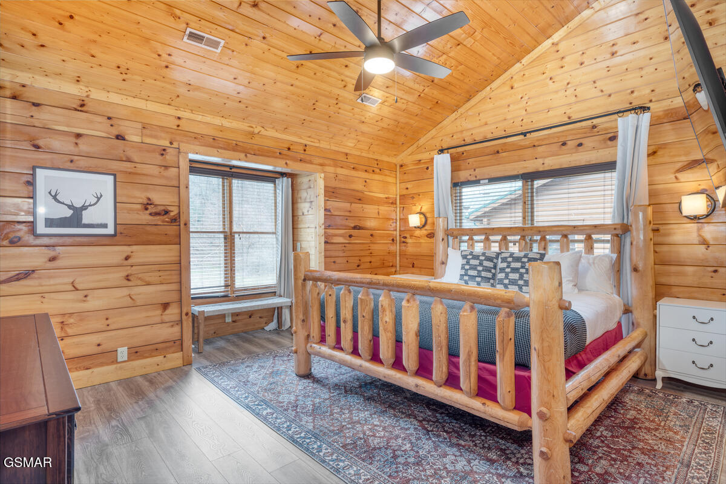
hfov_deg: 90.0
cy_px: 242
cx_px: 363
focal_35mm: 18
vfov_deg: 67.4
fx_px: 363
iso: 200
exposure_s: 1/15
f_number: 8
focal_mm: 18
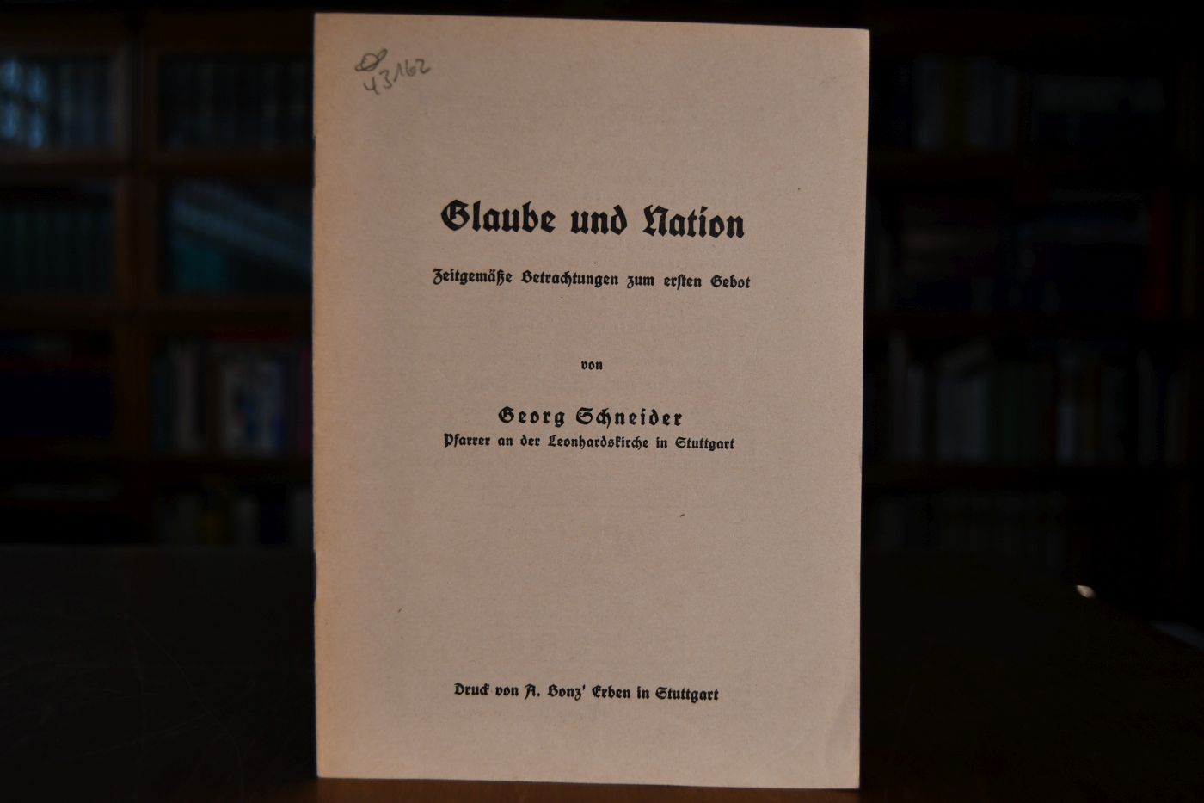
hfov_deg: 55.8
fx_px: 1137
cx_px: 602
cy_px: 402
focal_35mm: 34
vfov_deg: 38.9
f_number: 3.8
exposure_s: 1/200
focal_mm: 23
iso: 800
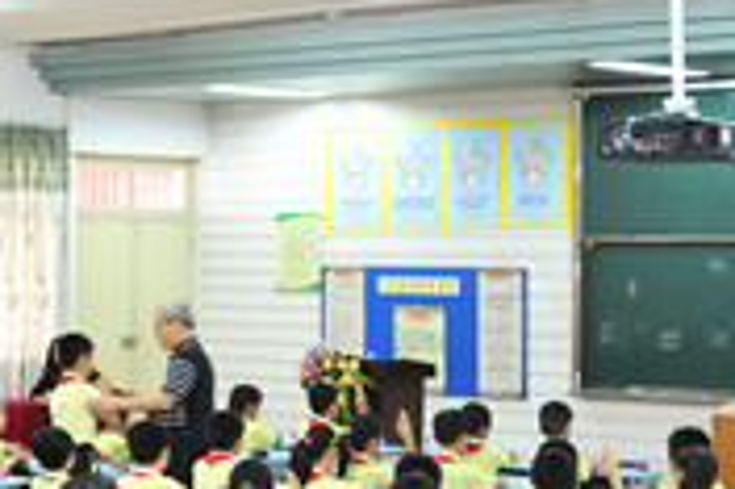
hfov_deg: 18.2
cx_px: 175
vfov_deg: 12.2
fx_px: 2284
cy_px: 176
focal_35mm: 112
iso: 800
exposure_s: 1/50
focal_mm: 34
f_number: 3.2
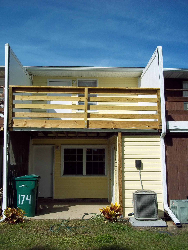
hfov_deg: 39.7
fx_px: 261
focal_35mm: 36
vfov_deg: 51.4
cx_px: 94
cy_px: 125
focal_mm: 6.5
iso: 80
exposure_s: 1/320
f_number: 8
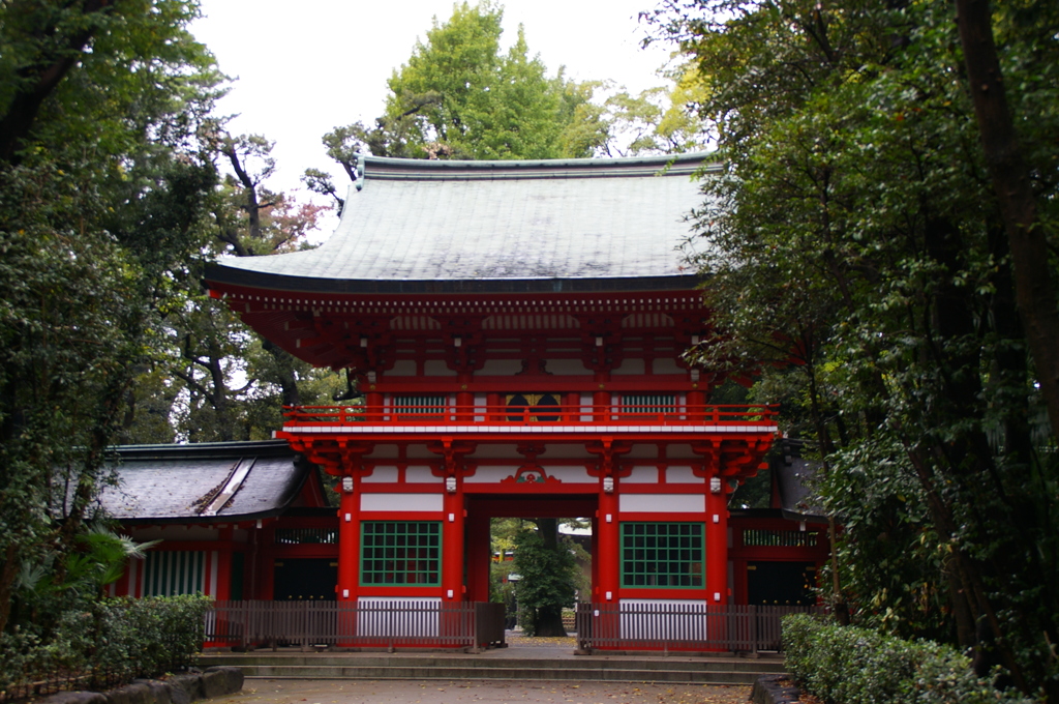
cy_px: 352
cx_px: 530
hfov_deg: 40.0
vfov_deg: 27.2
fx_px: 1454
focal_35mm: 50
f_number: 6.3
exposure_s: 1/50
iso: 200
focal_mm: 33
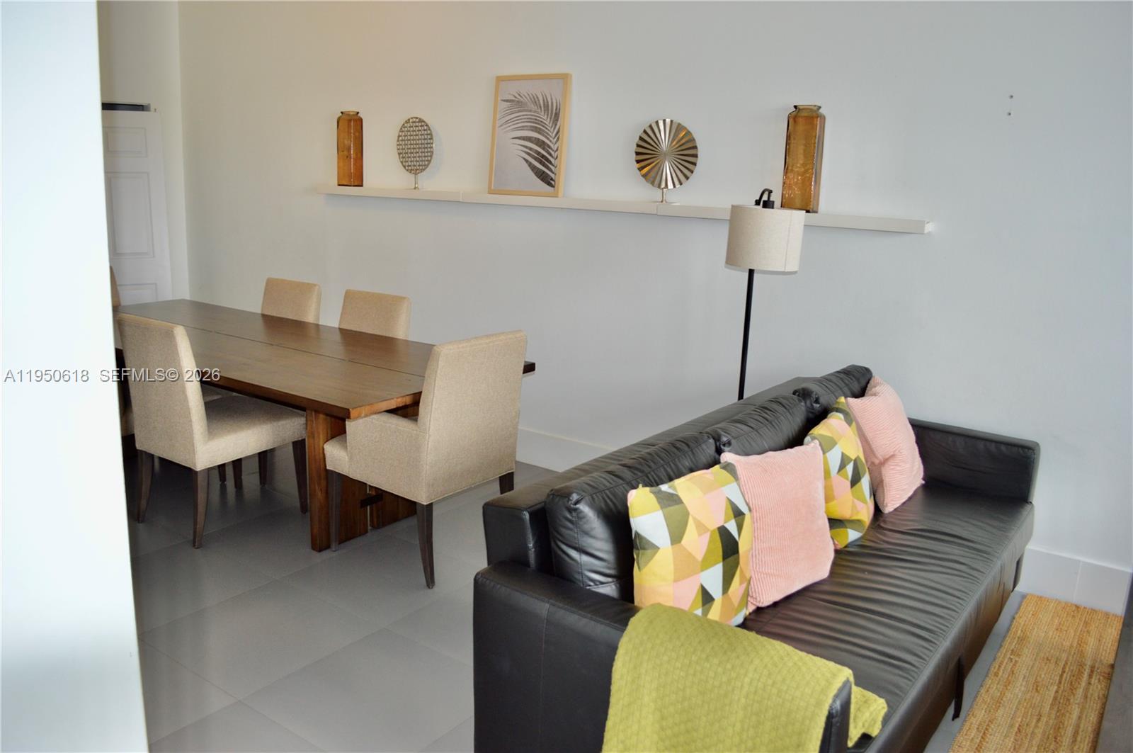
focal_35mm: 27
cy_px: 376
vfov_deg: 47.8
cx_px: 566
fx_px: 849
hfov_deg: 67.4
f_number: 4
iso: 400
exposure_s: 1/80
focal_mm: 18
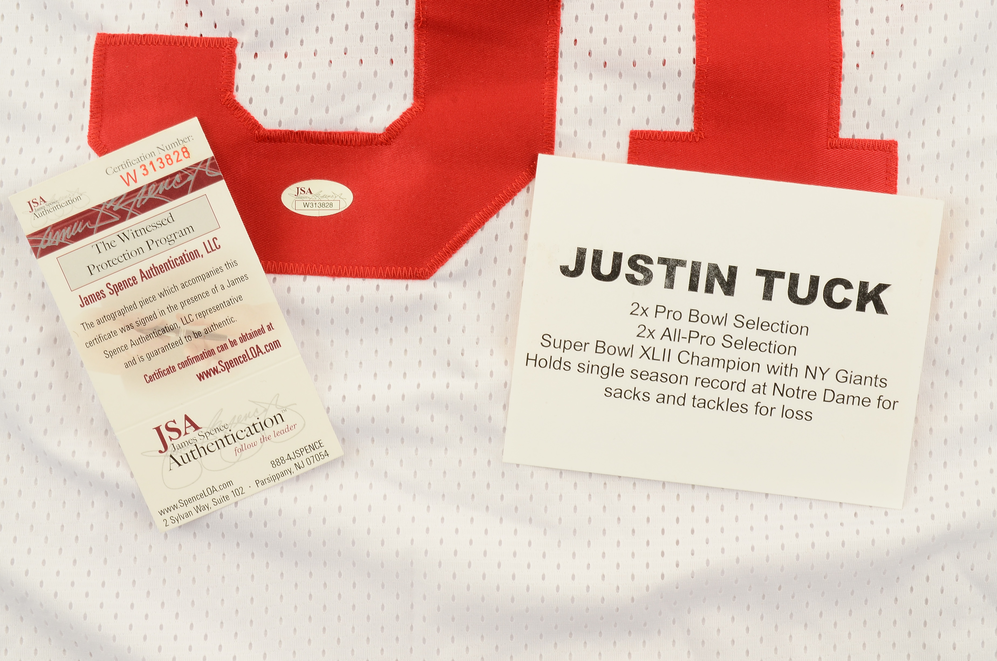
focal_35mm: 60
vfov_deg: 22.5
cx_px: 498
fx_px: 1658
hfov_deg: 33.5
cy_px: 330
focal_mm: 40
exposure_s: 1/60
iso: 320
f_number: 16
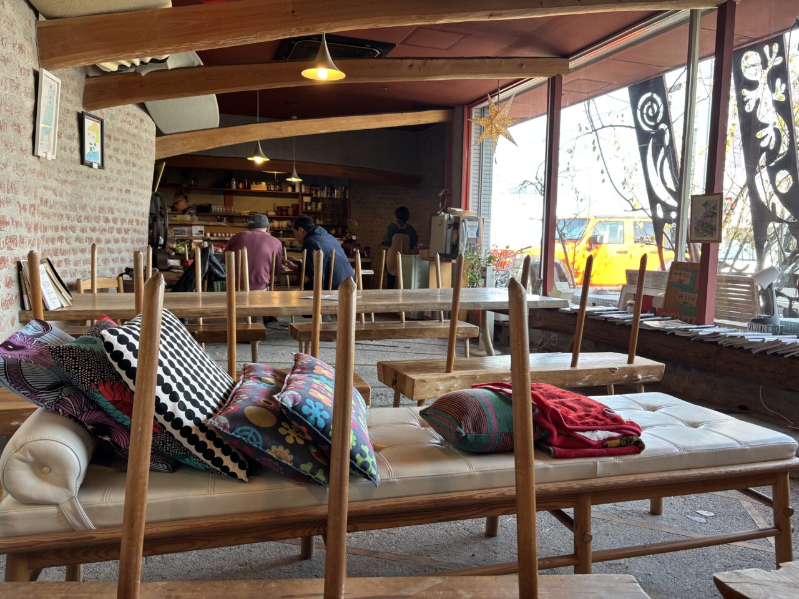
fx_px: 600
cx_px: 400
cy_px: 300
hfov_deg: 67.3
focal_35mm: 26
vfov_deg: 53.1
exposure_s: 1/120
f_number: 1.6
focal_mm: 5.96
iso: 100
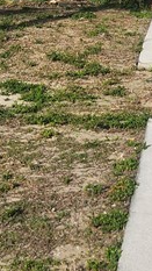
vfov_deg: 17.7
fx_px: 788
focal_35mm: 110
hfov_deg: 10.8
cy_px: -122
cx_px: 195
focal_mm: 5.54
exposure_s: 1/3194
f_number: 1.8
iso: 25
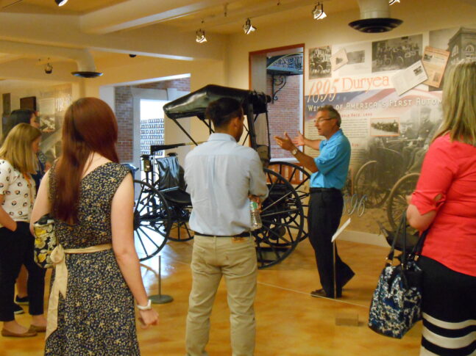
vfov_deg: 32.9
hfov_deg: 43.0
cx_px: 238
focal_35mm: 44
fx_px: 605
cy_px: 178
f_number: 4.5
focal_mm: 7.8
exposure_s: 1/25
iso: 800
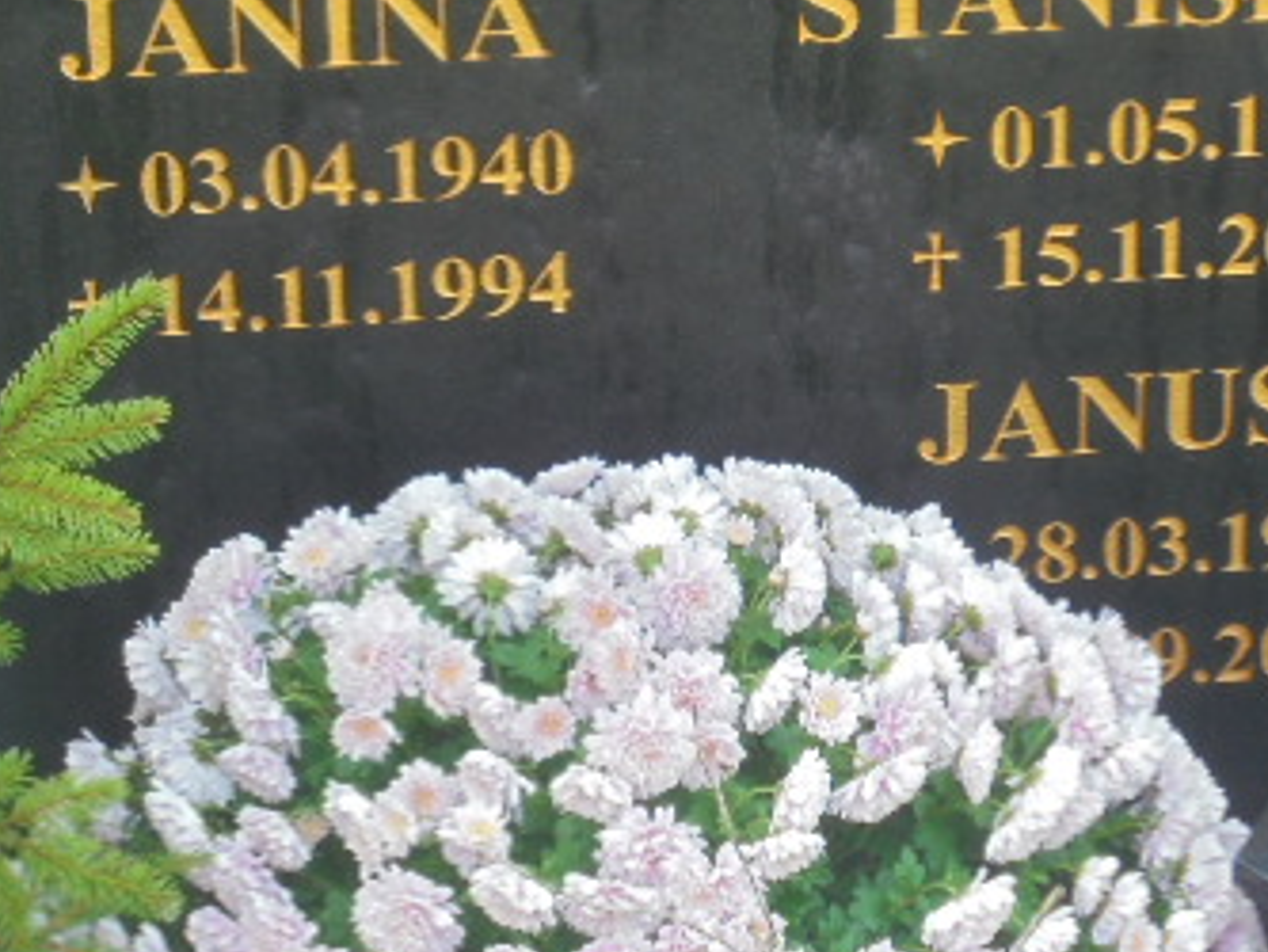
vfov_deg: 12.0
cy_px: 183
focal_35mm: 123
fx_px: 4507
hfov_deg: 16.0
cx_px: 769
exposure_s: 1/30
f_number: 5.6
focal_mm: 11.5
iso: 160
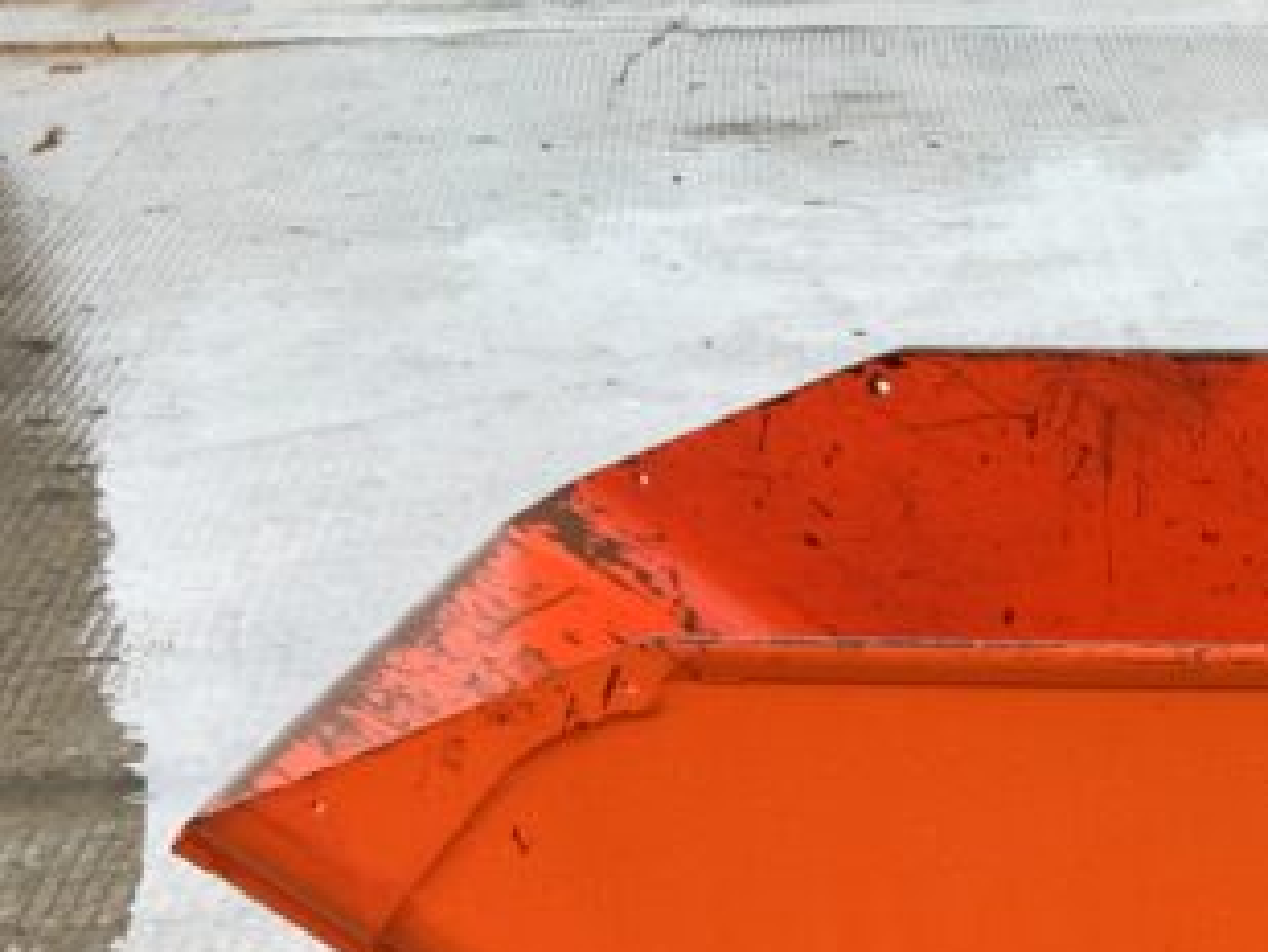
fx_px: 3518
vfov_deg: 15.2
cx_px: 1888
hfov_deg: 18.2
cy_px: 911
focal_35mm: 96
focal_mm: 3
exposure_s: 1/122
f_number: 1.8
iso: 20
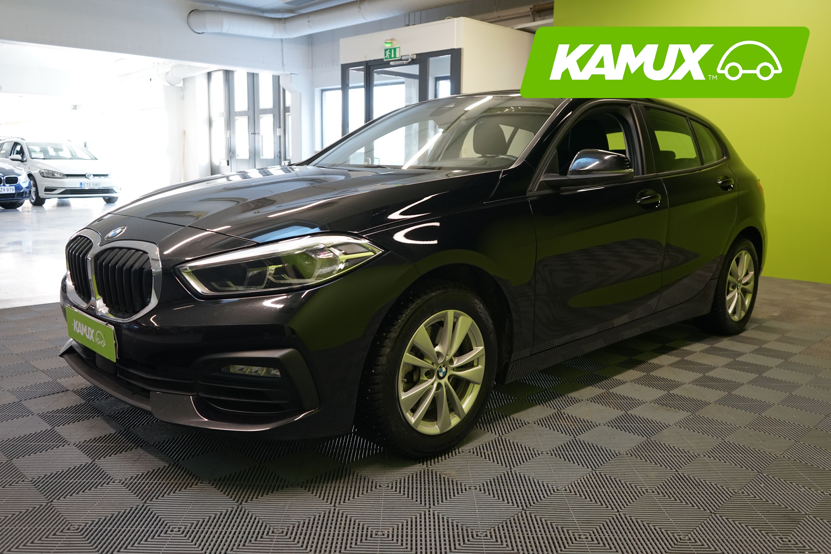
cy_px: 277
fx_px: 669
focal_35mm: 29
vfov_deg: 45.0
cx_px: 416
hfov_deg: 63.7
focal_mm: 29
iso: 1000
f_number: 4.5
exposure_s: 1/30
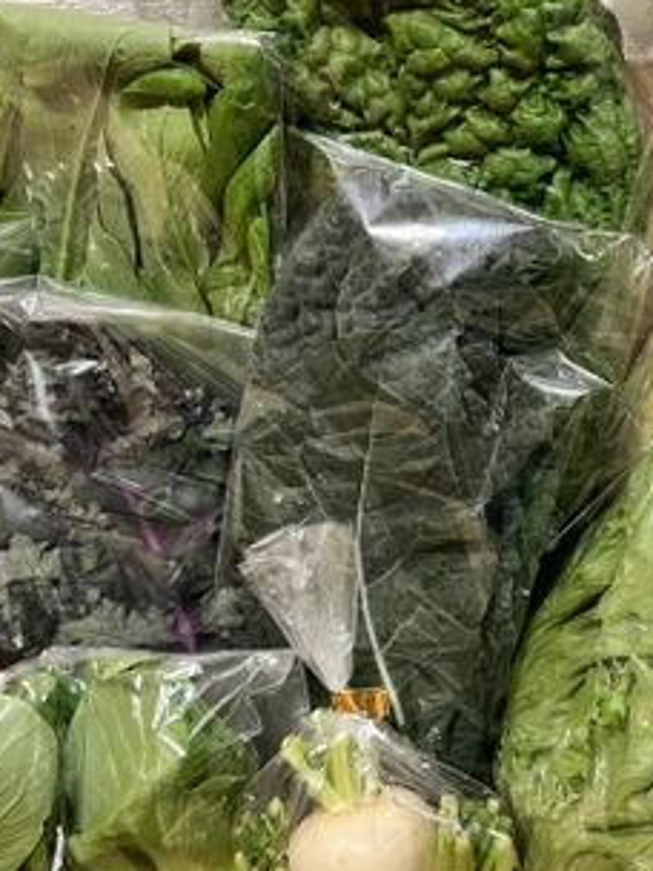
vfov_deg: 45.6
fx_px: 1031
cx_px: 441
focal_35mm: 41
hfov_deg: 34.8
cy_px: 507
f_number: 1.5
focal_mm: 5.7
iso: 250
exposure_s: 1/50
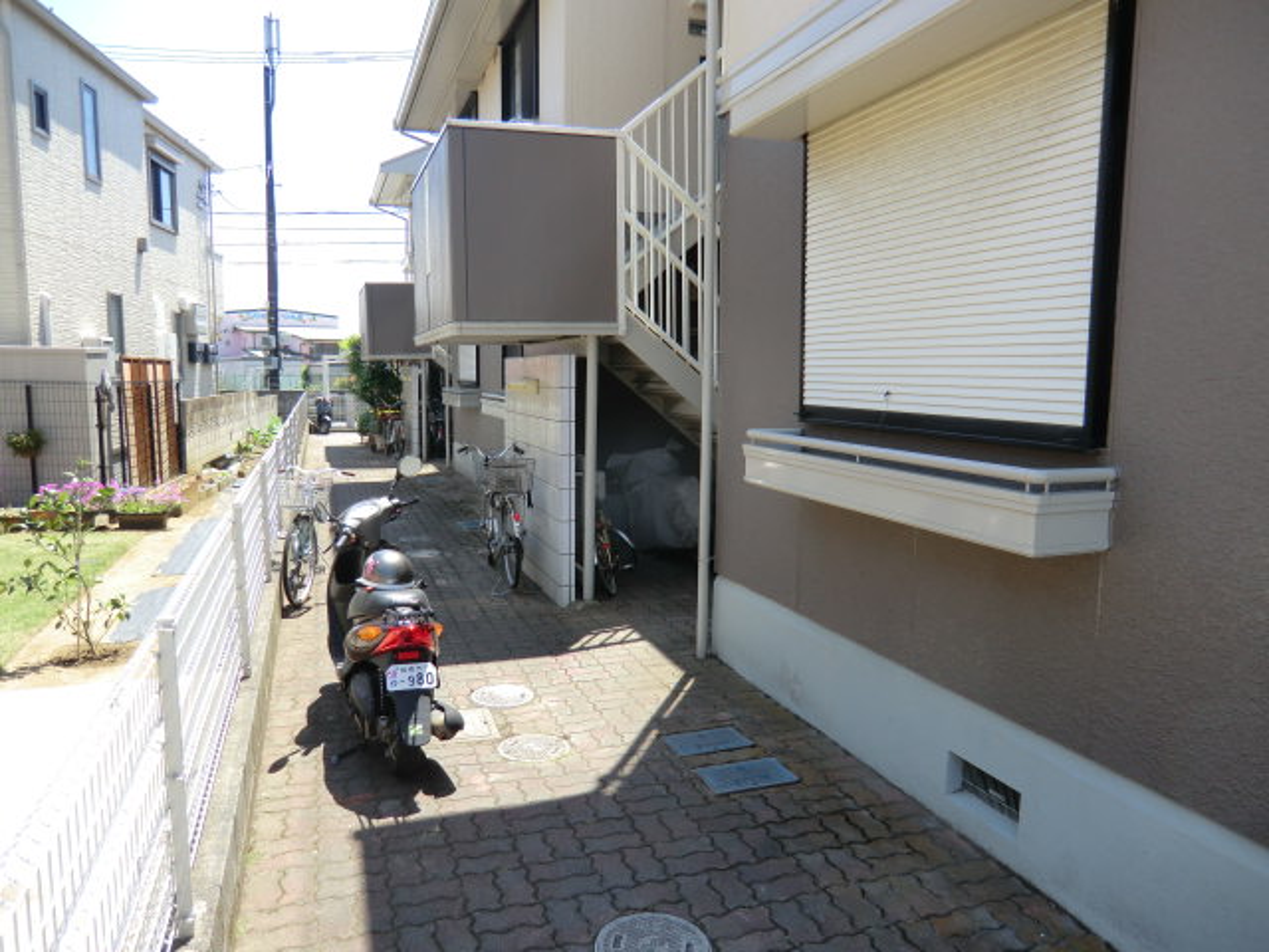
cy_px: 476
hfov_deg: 71.6
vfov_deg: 56.8
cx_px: 634
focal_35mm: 24
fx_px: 880
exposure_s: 1/250
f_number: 3.2
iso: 64
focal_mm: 4.3
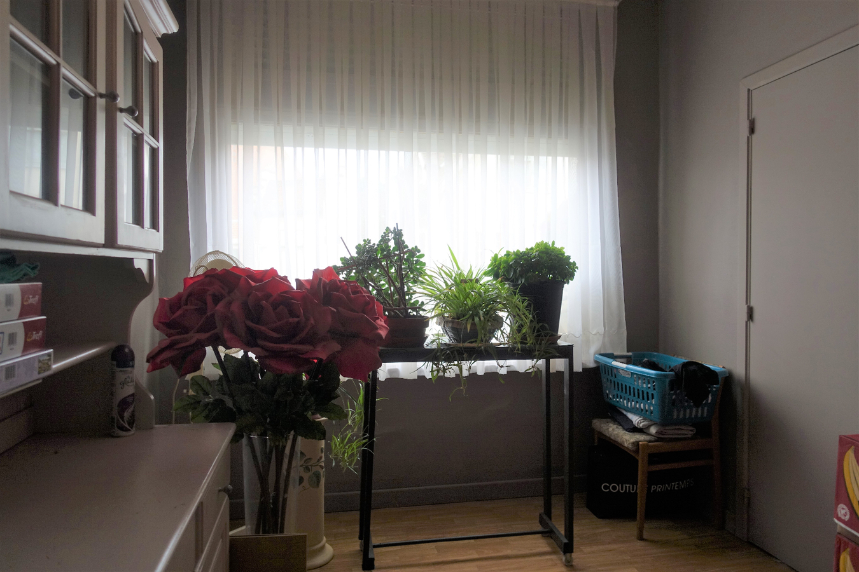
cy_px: 286
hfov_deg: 73.7
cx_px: 430
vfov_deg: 53.1
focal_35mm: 24
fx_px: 573
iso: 125
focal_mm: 8.8
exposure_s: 1/30
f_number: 2.8
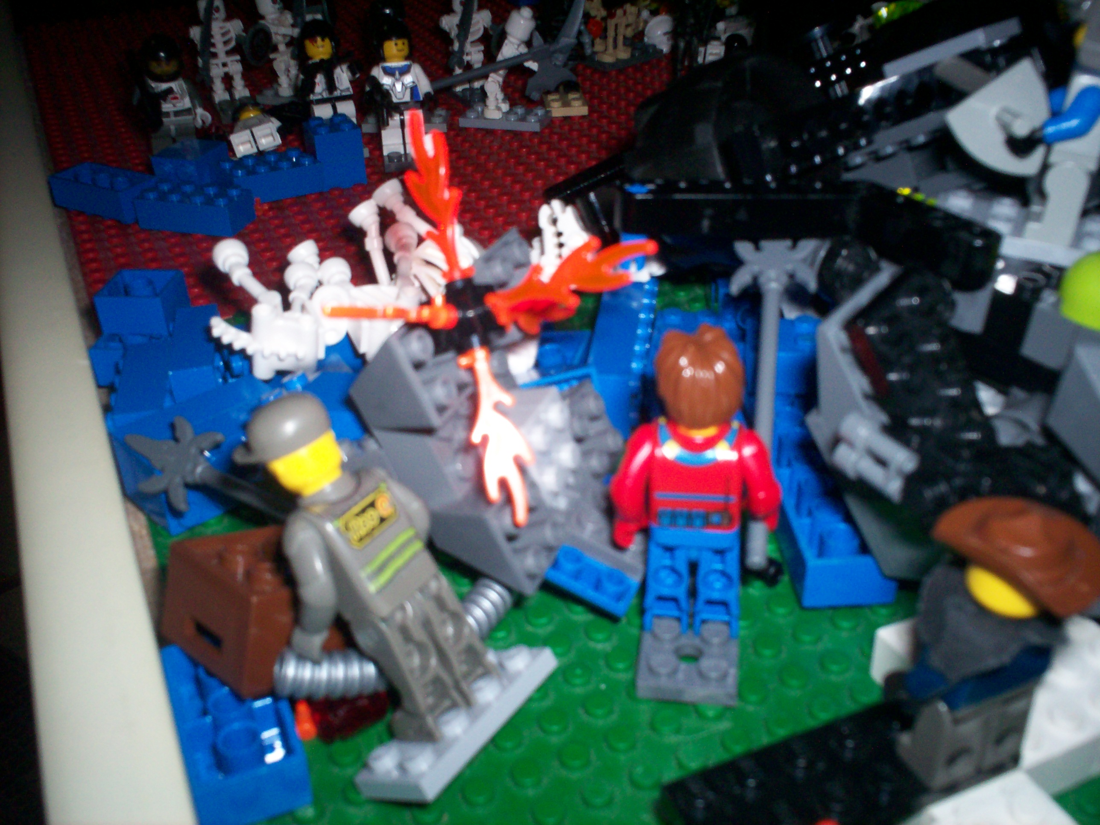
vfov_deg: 39.7
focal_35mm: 36
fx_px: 1144
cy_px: 412
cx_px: 550
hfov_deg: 51.4
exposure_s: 1/60
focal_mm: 6
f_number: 4.5
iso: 140
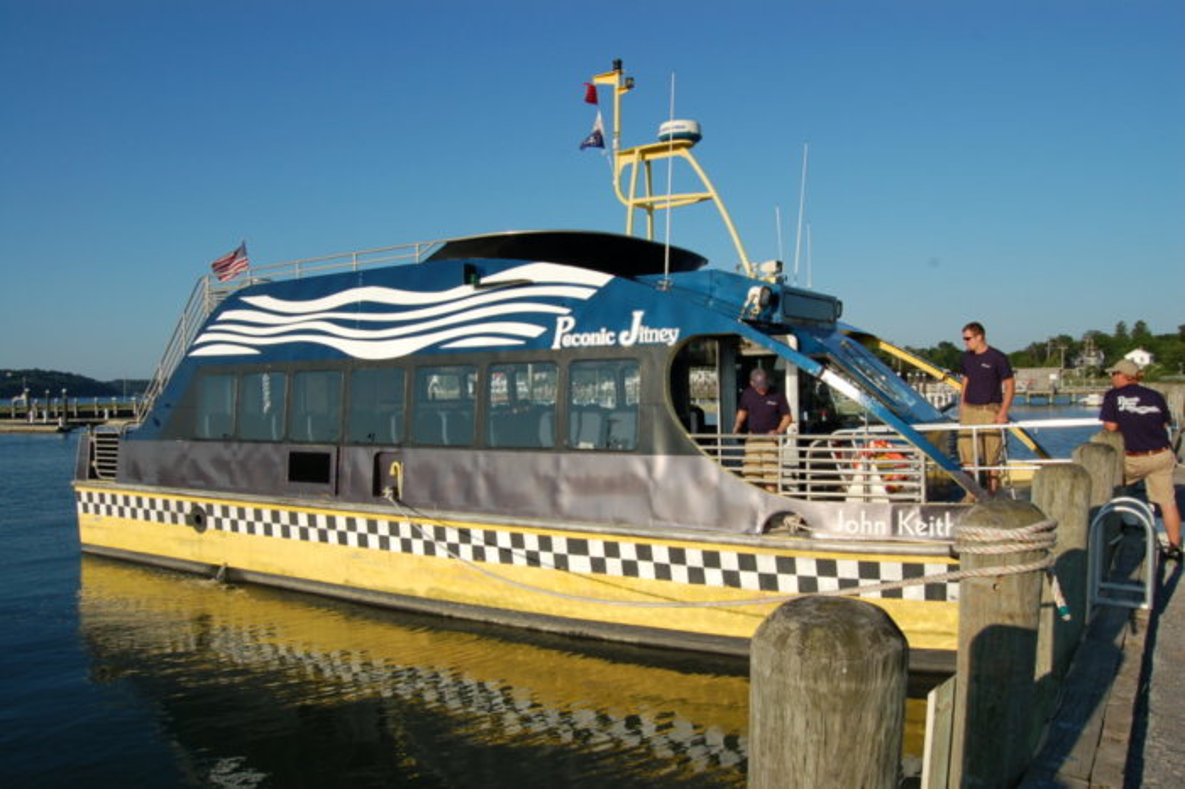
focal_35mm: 27
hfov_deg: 67.4
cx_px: 592
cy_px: 394
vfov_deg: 47.9
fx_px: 888
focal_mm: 18
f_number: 10
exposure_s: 1/400
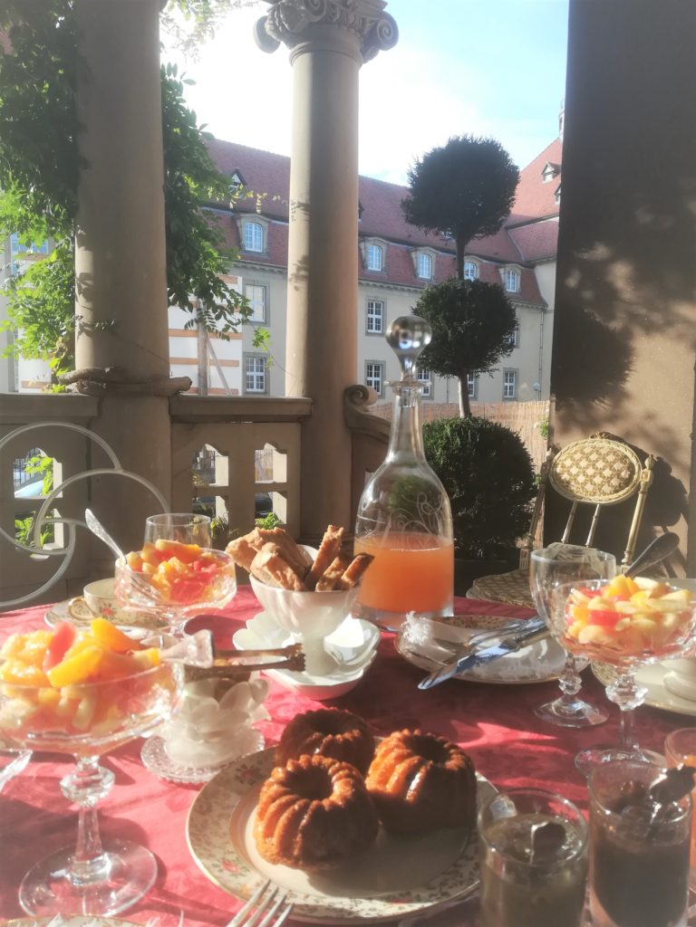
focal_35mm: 26
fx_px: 697
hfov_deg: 53.1
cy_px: 464
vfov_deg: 67.3
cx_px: 348
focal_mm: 3.83
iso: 50
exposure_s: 1/252
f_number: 2.2
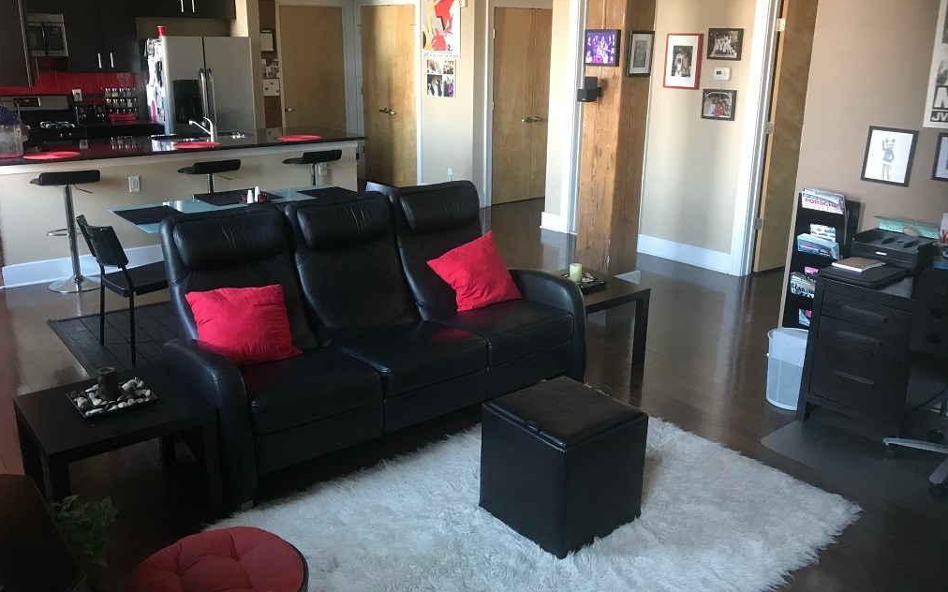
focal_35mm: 30
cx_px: 476
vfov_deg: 41.8
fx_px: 775
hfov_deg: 62.9
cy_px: 270
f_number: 1.8
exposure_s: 1/15
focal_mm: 3.99
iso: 64
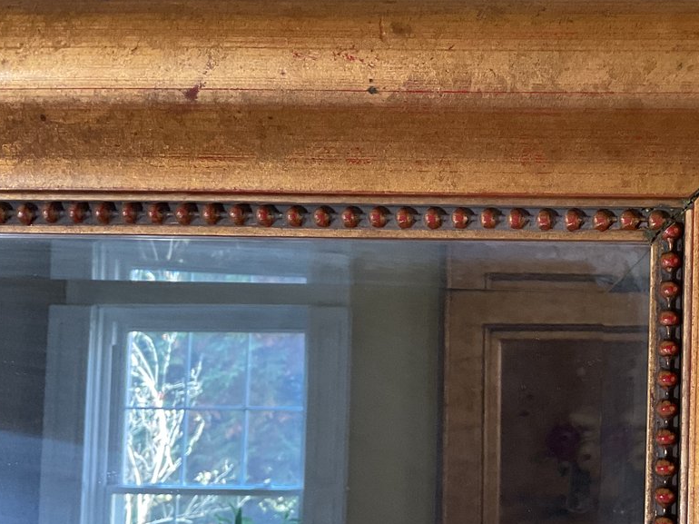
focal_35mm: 57
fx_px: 1151
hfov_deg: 32.0
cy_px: 309
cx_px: 645
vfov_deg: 25.6
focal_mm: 3
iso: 125
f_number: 1.8
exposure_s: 1/60
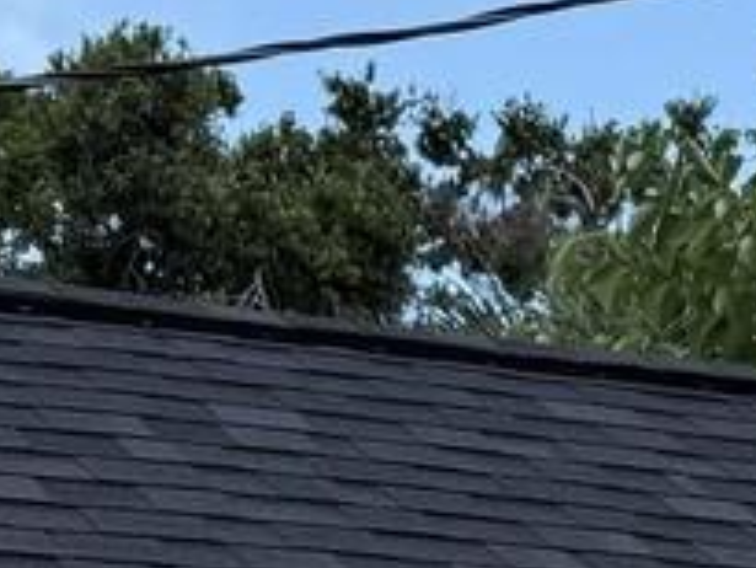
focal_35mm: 187
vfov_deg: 7.2
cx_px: 1578
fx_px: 4086
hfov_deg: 9.7
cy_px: 1604
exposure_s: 1/2611
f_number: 1.78
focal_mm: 6.76
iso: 80
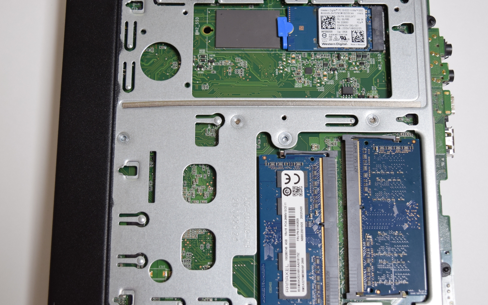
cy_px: 153
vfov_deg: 23.1
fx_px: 745
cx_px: 245
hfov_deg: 36.3
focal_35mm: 56
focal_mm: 36
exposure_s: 1/40
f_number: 4.8
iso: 640
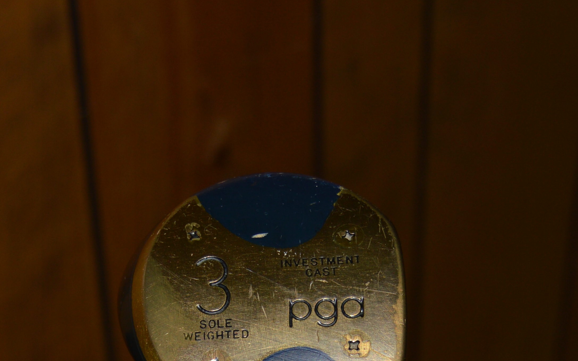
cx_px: 272
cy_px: 447
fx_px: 1733
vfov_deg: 11.6
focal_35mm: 110
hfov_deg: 18.9
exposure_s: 1/160
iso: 100
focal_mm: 26
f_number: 4
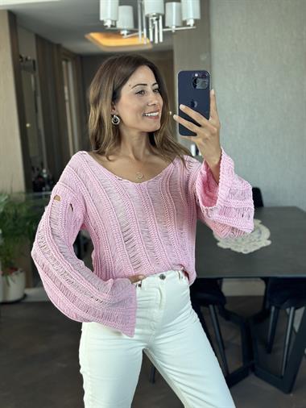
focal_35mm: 48
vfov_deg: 39.6
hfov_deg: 30.3
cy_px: 204
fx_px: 565
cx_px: 153
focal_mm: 6.86
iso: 125
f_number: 1.78
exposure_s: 1/86
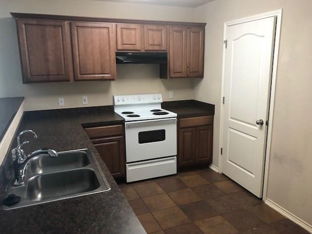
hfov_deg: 61.7
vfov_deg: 48.2
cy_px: 119
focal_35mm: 29
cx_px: 158
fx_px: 261
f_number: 1.8
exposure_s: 1/16
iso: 64
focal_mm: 4
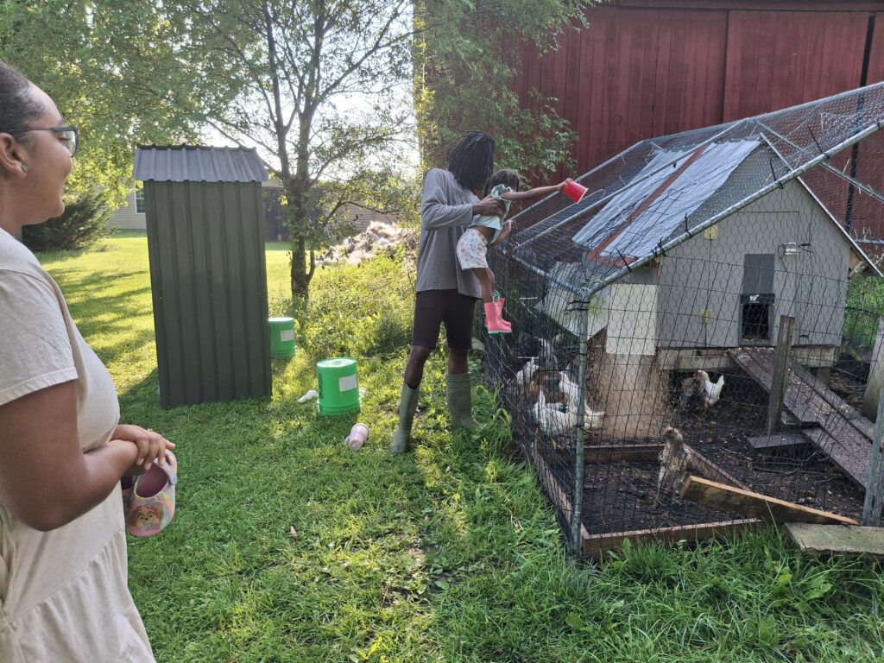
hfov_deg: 69.4
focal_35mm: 25
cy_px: 332
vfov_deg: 54.9
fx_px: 638
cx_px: 442
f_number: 1.8
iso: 32
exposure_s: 1/354
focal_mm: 4.69
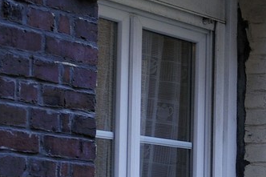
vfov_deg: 8.8
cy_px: 212
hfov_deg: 11.5
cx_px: 590
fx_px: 1137
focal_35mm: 154
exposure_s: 1/80
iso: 400
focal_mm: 32
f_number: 5.6
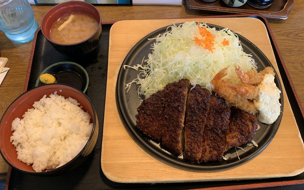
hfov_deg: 66.5
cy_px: 95
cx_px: 150
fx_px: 232
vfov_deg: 44.5
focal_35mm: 28
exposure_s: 1/60
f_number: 1.8
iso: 100
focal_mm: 4.25
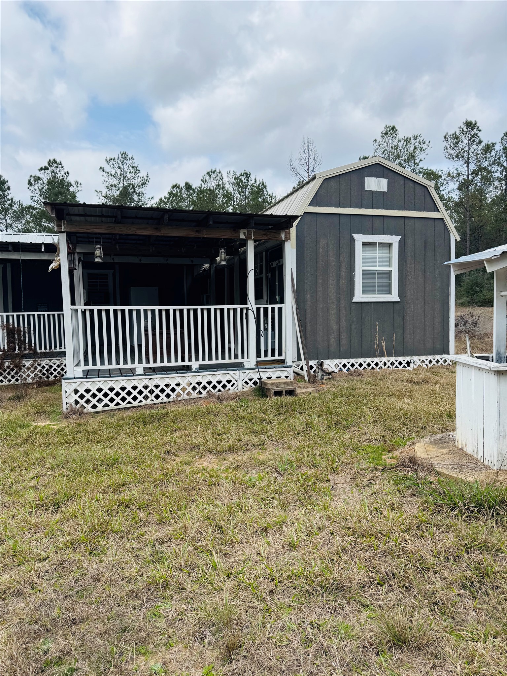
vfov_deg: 71.6
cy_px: 338
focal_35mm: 24
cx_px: 254
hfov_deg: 56.8
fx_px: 469
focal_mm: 6.76
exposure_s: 1/2833
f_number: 1.78
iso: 80
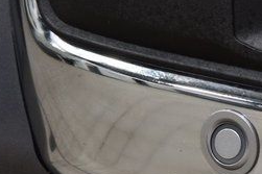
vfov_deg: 3.2
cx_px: 268
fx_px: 3120
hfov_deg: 4.8
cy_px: -7
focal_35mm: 429
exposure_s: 1/30
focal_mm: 70
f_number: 7.1
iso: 1000
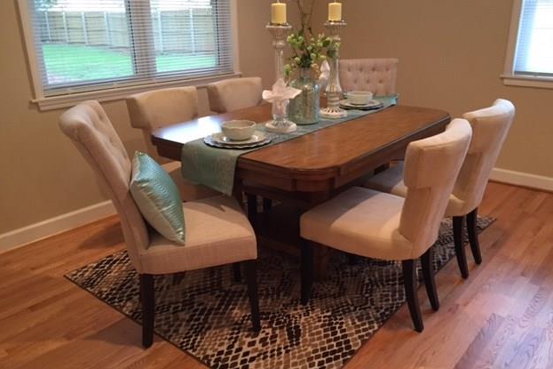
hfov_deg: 60.3
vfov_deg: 42.3
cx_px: 283
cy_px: 185
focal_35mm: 31
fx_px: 476
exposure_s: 1/30
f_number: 2.2
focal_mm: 4.15
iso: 160
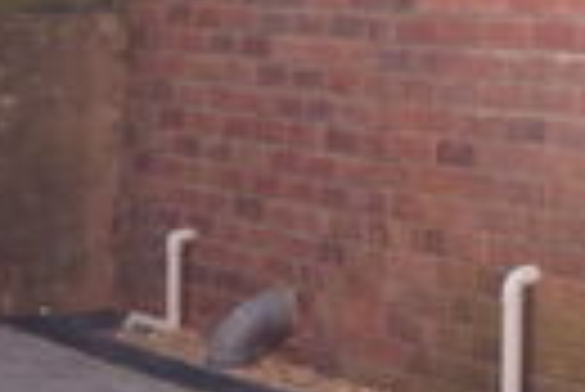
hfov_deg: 13.2
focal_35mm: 129
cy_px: -232
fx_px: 2099
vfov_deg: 10.2
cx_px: 1256
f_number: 6.3
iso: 100
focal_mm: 16
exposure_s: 1/80
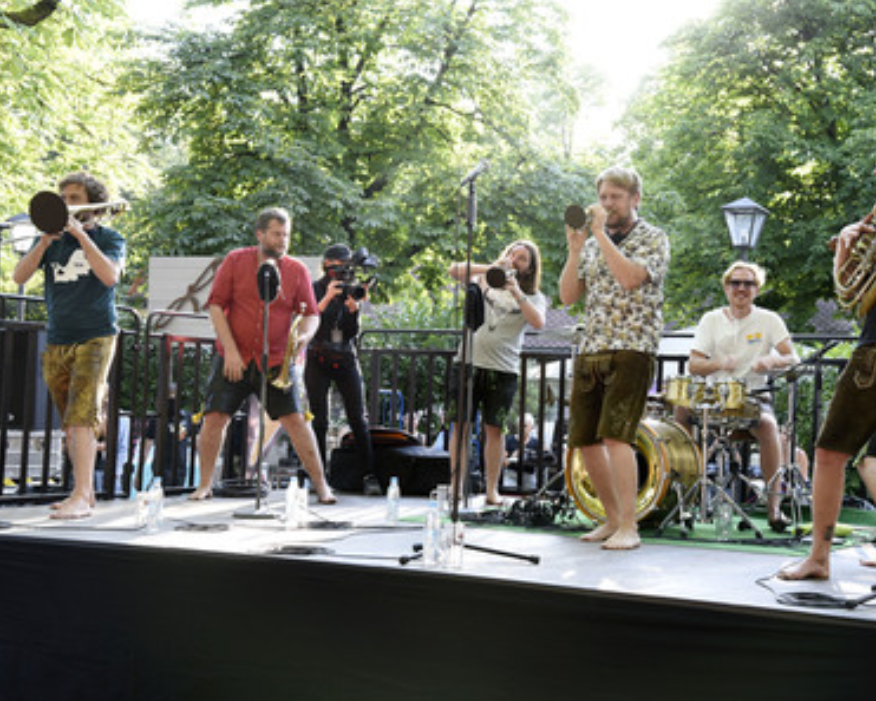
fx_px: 1478
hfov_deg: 32.9
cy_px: 352
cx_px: 518
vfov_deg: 26.7
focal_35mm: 57
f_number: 6.3
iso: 640
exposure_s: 1/80
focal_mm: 50
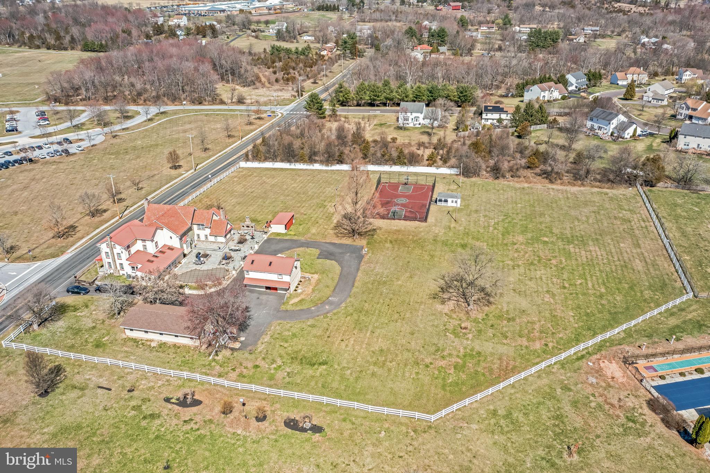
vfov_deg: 46.4
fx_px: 552
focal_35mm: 28
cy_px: 236
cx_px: 355
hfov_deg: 65.5
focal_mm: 10.3
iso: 100
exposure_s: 1/500
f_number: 5.6
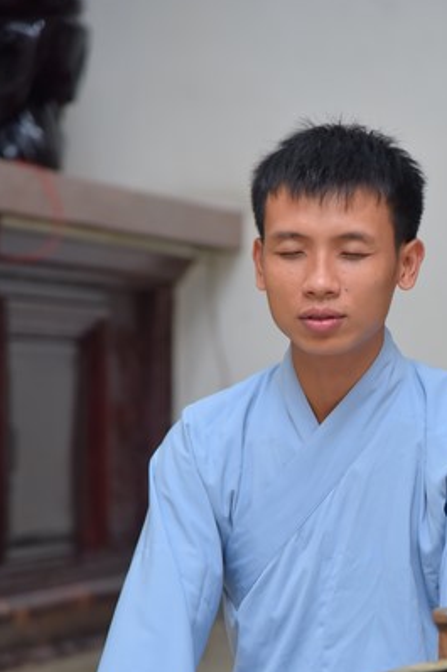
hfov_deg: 7.0
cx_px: 321
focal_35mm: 196
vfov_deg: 10.5
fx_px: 3653
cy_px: 539
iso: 1000
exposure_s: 1/100
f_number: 4
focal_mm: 120
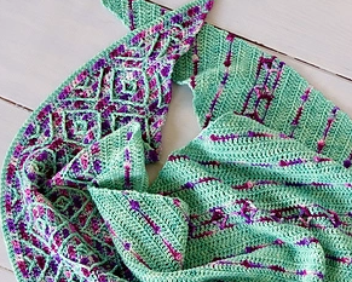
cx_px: 200
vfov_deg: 22.7
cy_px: 245
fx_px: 688
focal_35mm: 66
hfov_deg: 28.7
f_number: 4
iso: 1000
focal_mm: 21.2
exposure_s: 1/100
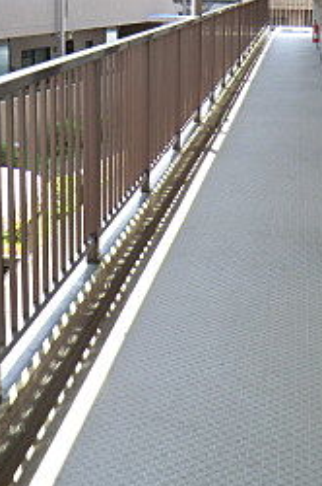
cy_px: 91
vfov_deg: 30.6
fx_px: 861
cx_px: 126
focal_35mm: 64
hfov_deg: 21.2
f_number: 3.2
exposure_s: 1/125
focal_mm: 4.3
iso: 80
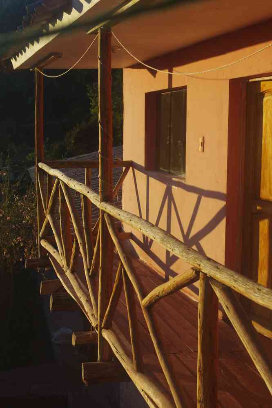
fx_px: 595
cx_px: 136
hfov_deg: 25.8
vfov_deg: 37.9
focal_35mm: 52
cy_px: 204
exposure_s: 1/60
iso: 200
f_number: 8
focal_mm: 35
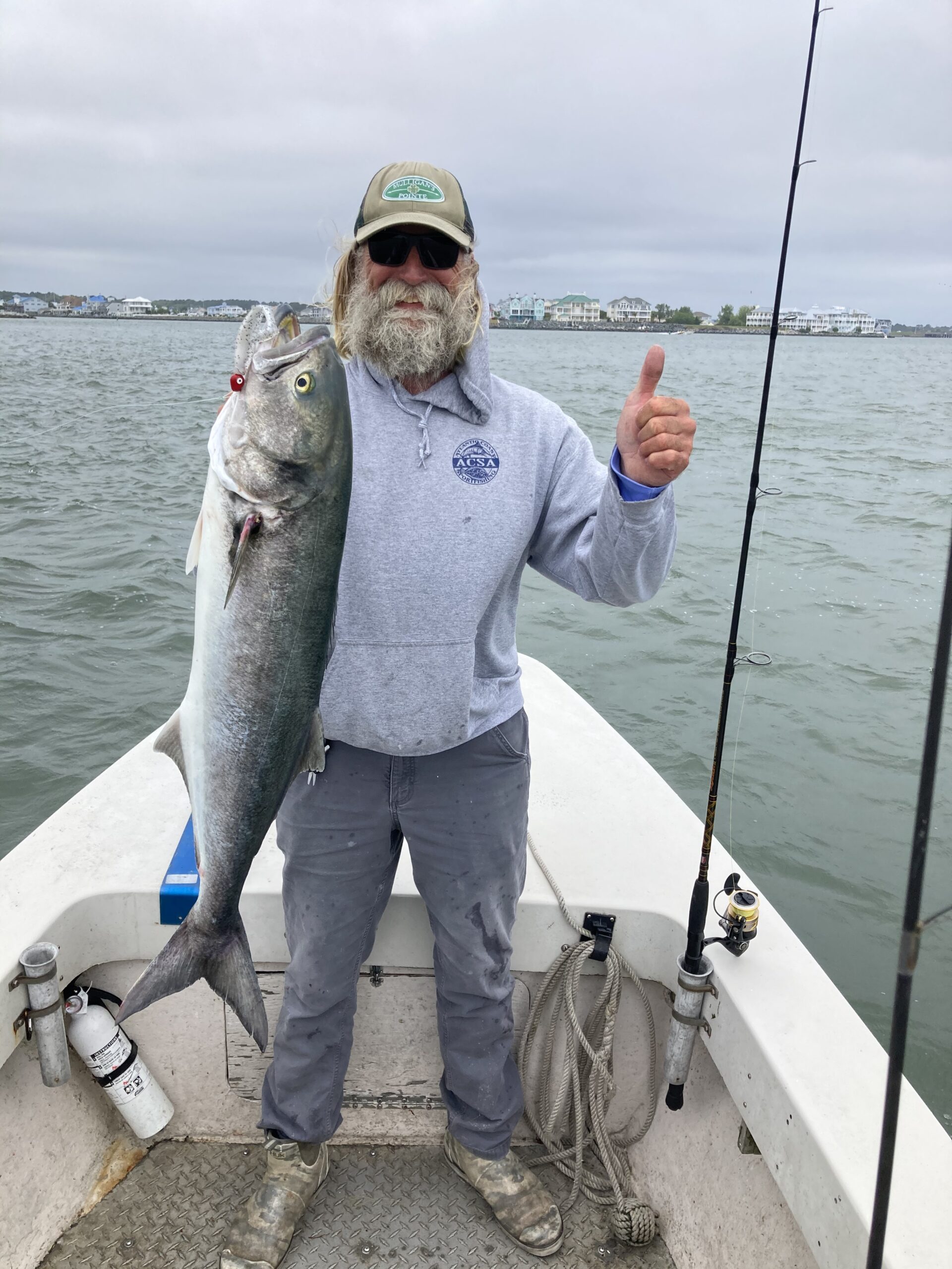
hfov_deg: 49.7
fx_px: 1027
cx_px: 476
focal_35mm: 28
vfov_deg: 63.4
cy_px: 634
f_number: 1.8
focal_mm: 3.99
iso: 20
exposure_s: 1/1736
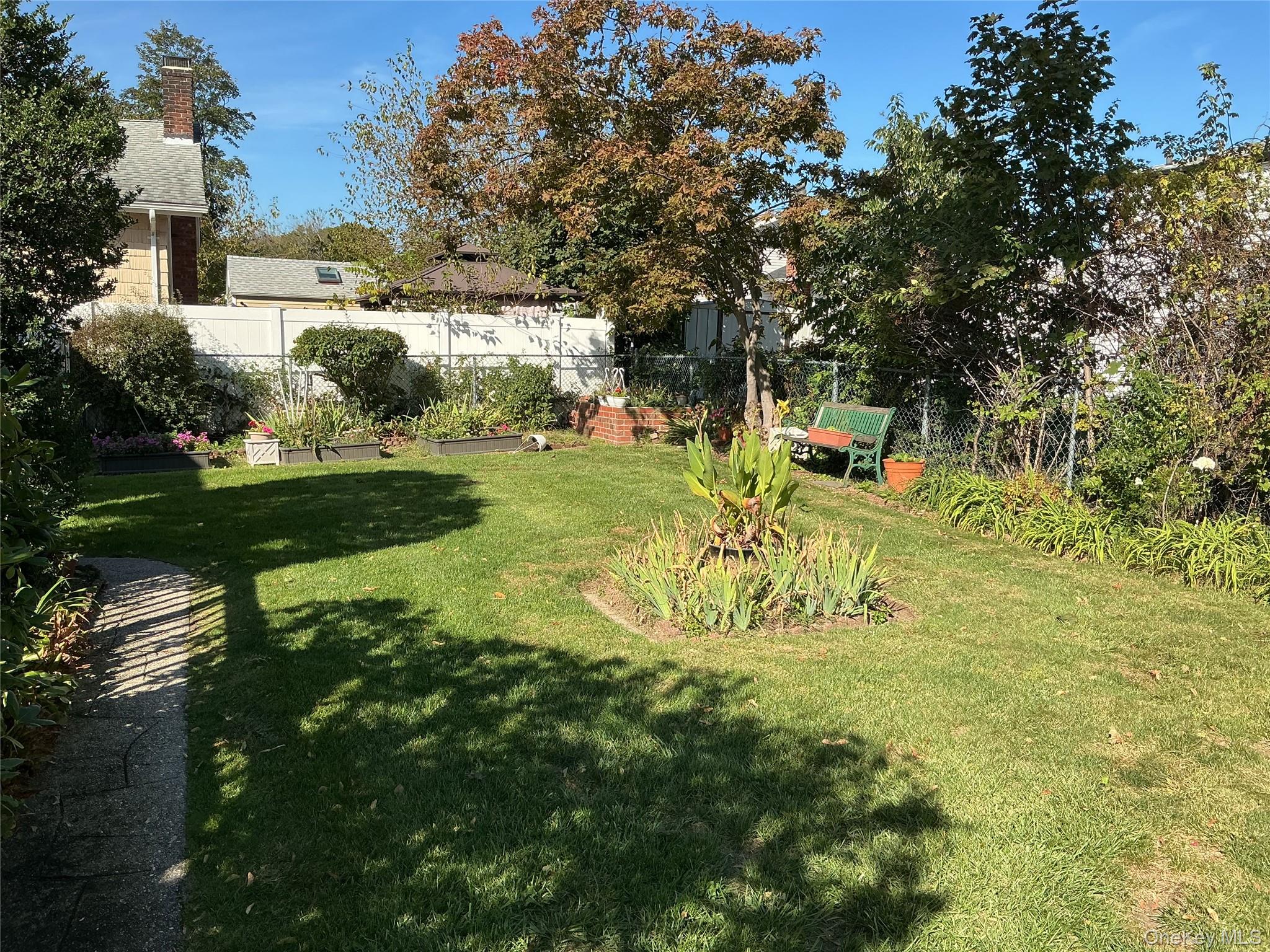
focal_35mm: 29
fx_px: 1064
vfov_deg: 48.2
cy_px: 476
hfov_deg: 61.7
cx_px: 635
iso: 25
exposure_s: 1/1076
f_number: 1.8
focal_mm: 3
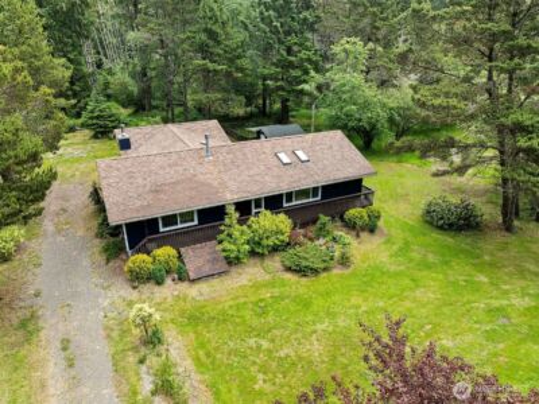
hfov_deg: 71.6
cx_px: 270
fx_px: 374
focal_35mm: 24
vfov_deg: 56.8
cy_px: 202
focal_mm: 12.29
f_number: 2.8
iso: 150
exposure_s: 1/500
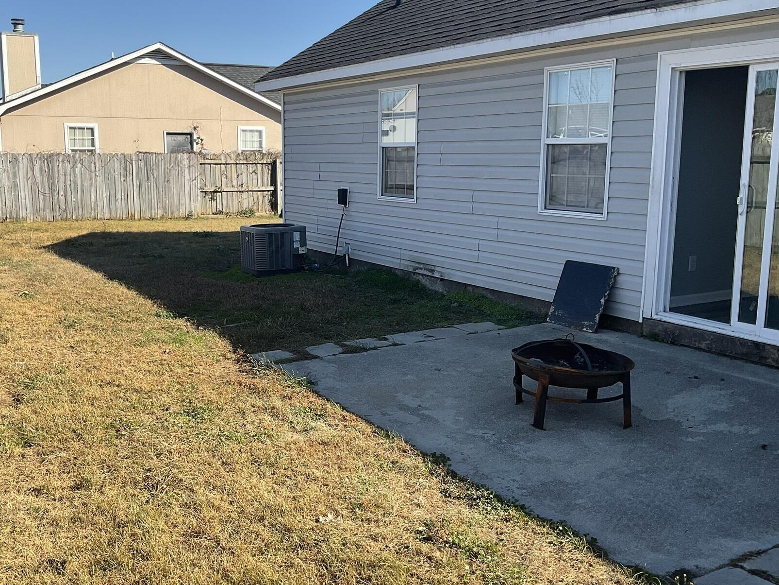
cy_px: 300
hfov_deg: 49.8
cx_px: 315
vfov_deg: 38.7
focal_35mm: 37
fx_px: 833
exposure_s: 1/1279
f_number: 1.8
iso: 16
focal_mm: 3
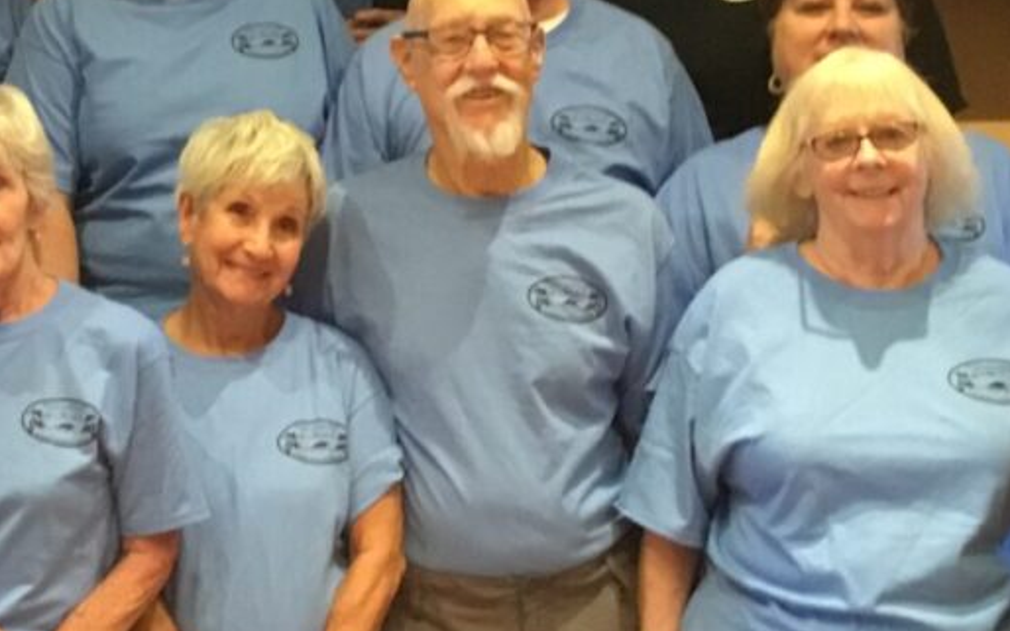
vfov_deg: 14.1
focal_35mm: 92
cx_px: 43
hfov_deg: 21.9
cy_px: 140
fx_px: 2532
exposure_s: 1/15
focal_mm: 3.3
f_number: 2.4
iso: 200
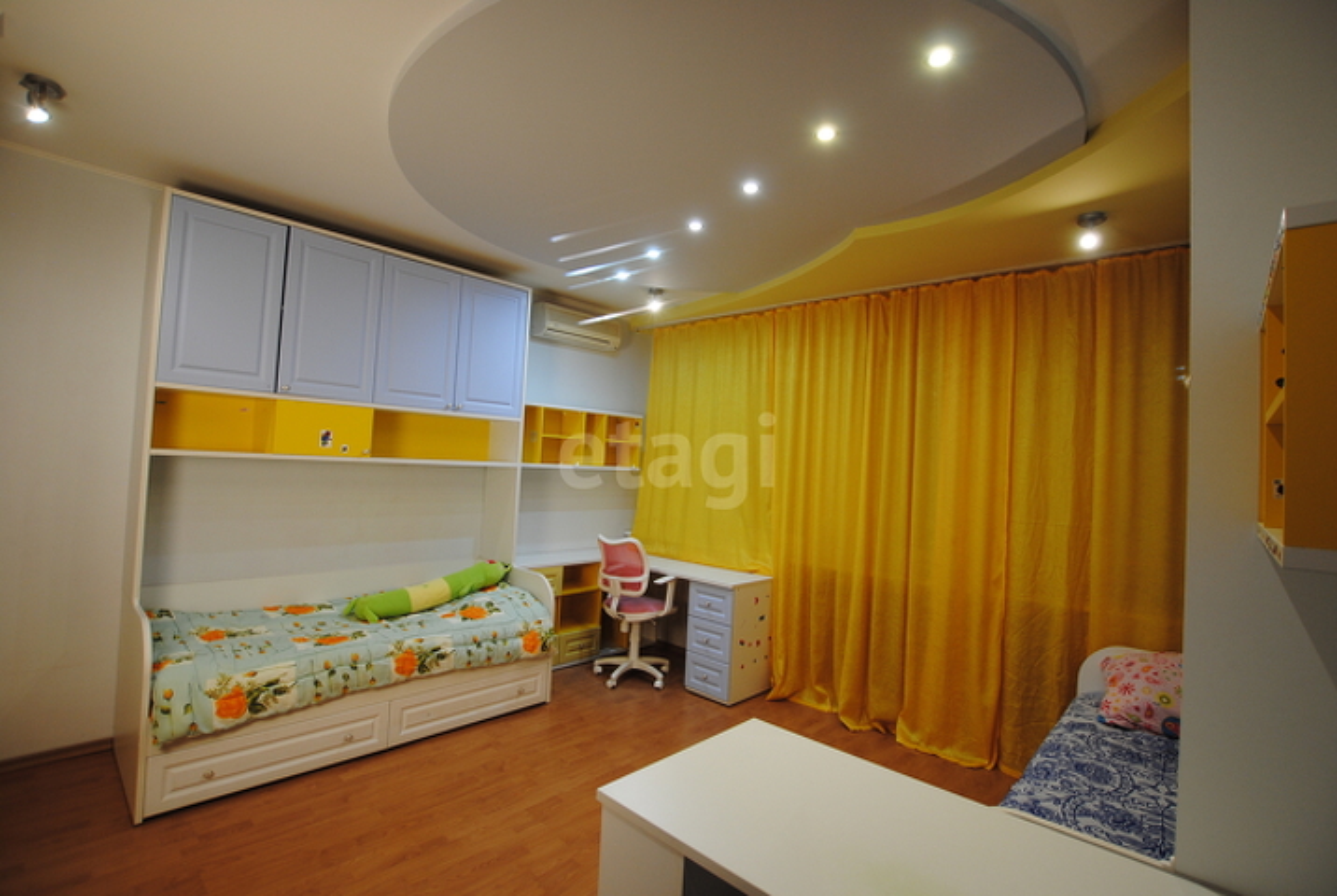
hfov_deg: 100.3
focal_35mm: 15
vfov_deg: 77.5
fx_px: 558
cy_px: 448
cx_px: 668
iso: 250
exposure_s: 1/30
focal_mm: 10
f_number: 3.5
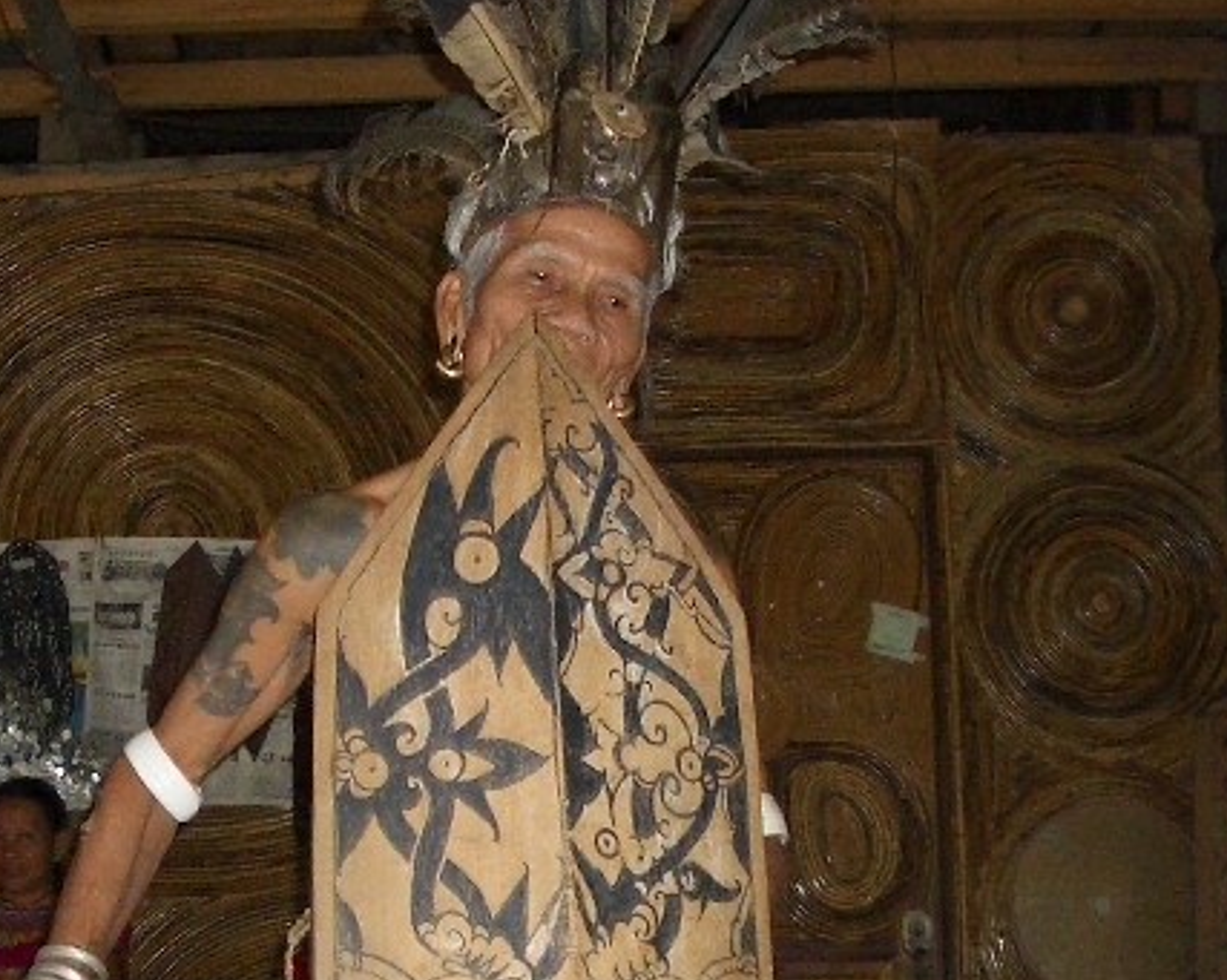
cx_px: 302
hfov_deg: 23.1
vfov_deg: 18.6
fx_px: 2976
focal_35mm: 82
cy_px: 716
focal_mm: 5.8
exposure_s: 1/60
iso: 100
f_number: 2.6
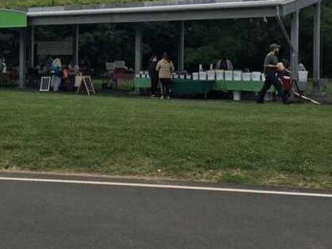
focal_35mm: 56
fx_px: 537
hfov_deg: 33.7
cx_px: 87
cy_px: 58
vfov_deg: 25.8
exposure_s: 1/827
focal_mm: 4.15
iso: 25
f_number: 2.2
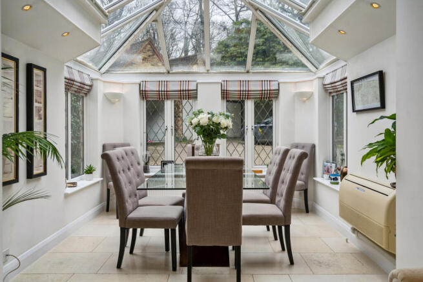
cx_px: 212
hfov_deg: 63.6
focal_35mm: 29
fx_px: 341
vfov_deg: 45.0
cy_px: 141
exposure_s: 1/60
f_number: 7.1
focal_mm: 29
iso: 320
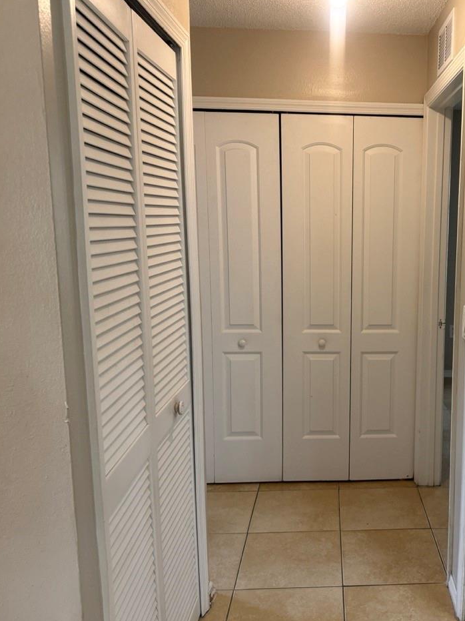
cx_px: 366
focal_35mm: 33
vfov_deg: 55.4
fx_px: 591
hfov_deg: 41.3
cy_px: 314
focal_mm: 6.76
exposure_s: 1/120
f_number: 1.78
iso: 200
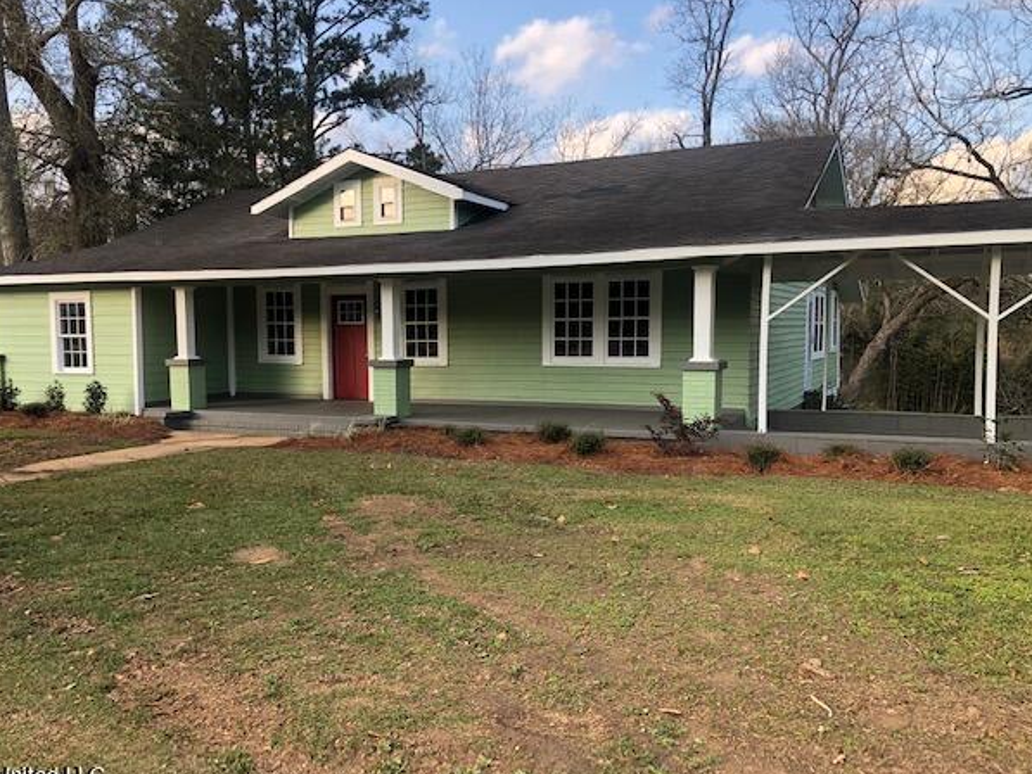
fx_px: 895
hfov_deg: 59.9
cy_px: 397
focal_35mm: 30
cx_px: 484
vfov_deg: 46.8
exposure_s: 1/363
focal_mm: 4
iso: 20
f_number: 1.8
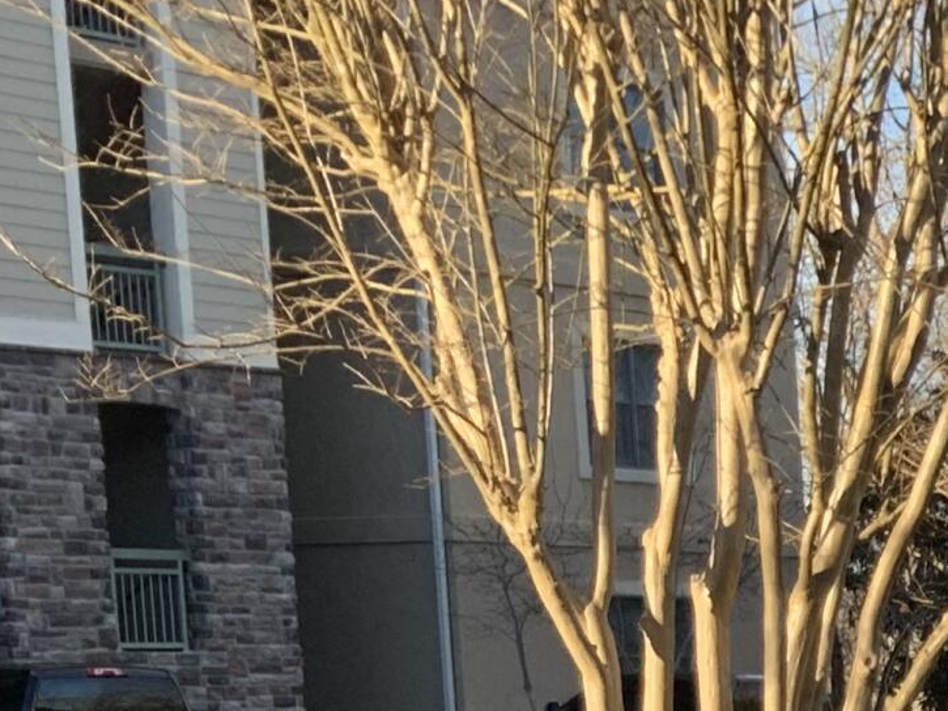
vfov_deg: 11.5
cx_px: 1744
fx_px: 3287
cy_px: 1252
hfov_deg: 14.3
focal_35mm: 120
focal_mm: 3
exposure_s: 1/432
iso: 16
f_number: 1.8
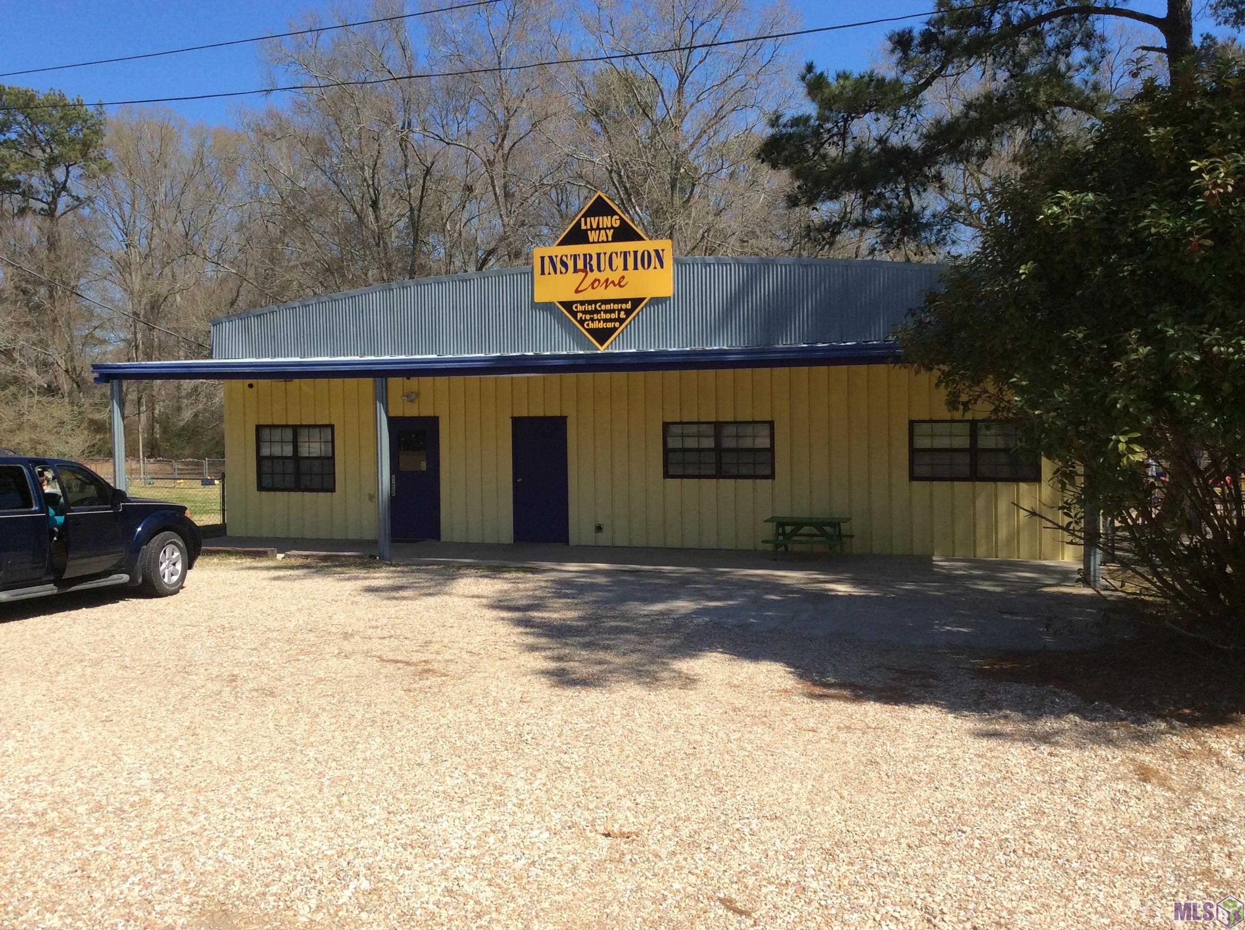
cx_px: 622
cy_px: 465
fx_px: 1149
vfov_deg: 44.1
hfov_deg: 56.9
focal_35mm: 32
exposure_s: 1/1395
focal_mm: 3.3
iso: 32
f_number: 2.4
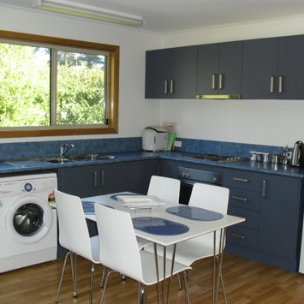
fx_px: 427
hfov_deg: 39.1
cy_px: 152
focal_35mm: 43
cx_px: 165
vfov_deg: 39.2
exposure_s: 1/125
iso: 200
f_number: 3.1
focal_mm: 6.3
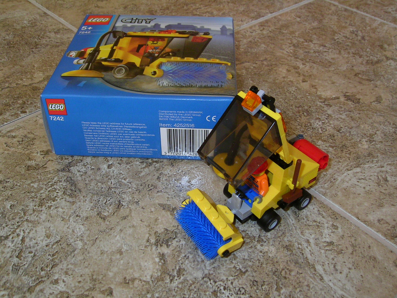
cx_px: 198
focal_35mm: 36
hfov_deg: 51.4
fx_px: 413
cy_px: 149
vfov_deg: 39.7
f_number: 4.8
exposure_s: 1/30
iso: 100
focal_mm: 5.6
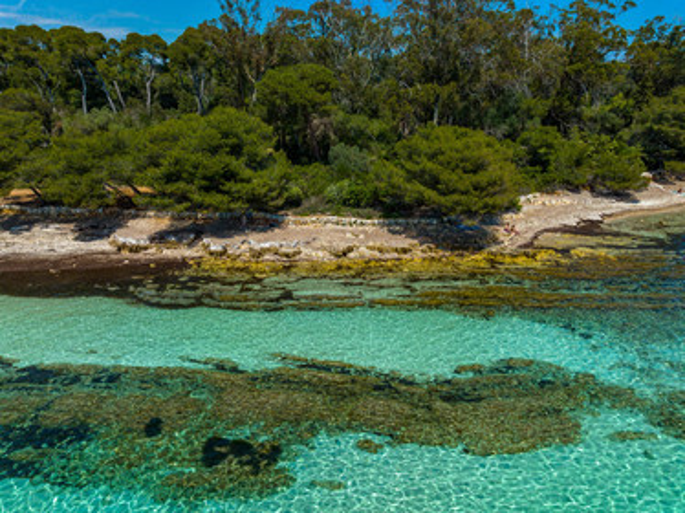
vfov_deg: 56.8
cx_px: 342
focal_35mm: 24
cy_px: 256
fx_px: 475
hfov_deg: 71.6
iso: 200
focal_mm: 12.3
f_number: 7.1
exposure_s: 1/1000
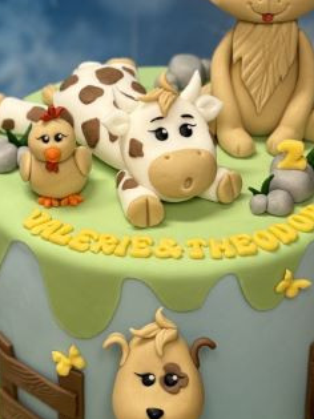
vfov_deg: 16.8
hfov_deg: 12.7
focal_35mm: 117
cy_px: 266
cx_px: 166
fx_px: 1416
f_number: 1.78
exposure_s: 1/50
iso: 64
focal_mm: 6.76
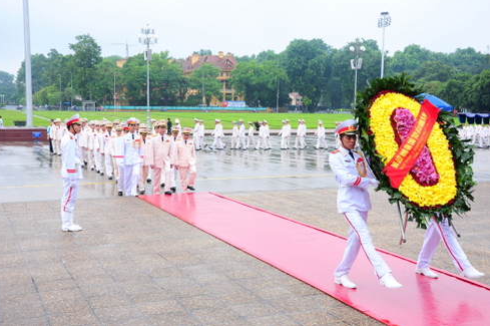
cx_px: 241
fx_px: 625
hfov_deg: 42.8
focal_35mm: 46
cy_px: 161
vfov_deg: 29.2
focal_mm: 30
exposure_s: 1/160
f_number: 6.3
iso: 640
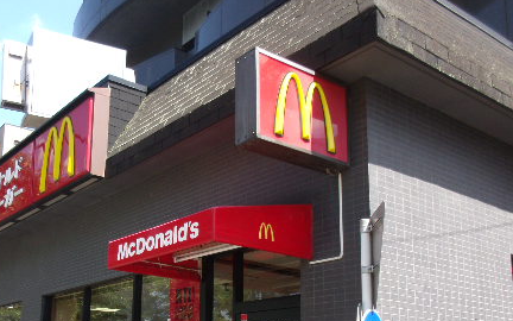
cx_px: 172
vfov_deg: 28.5
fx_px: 615
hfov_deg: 44.6
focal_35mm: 44
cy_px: 260
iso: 64
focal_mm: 5.1
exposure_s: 1/210
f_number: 3.9
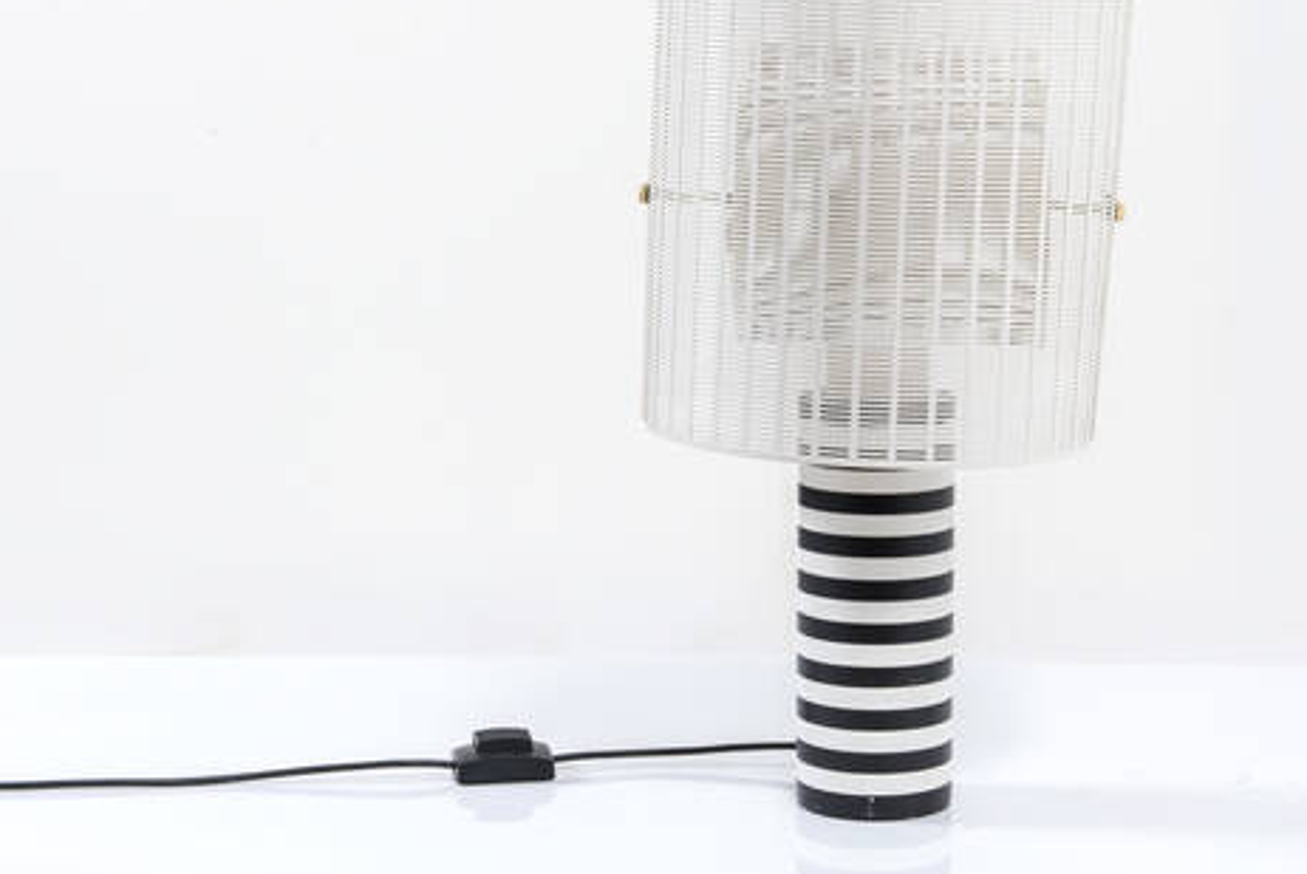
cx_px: 874
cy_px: 307
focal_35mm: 81
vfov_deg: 16.9
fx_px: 2943
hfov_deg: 24.9
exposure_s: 1/160
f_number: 14
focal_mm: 52
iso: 100
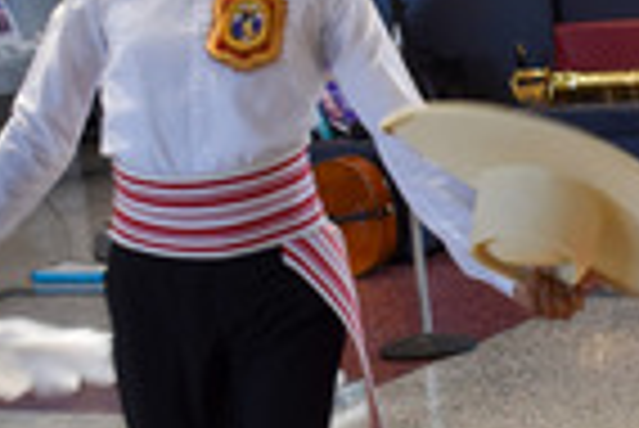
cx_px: 612
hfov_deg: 15.5
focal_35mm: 130
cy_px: 237
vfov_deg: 10.6
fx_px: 2310
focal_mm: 22
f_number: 4
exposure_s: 1/60
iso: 400
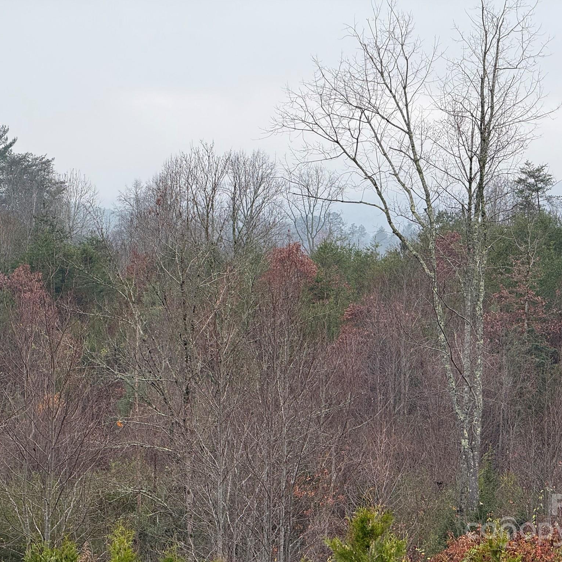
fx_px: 2608
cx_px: 297
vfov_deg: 12.3
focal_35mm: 142
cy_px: 281
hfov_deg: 12.3
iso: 50
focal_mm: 15.66
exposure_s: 1/227
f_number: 2.8
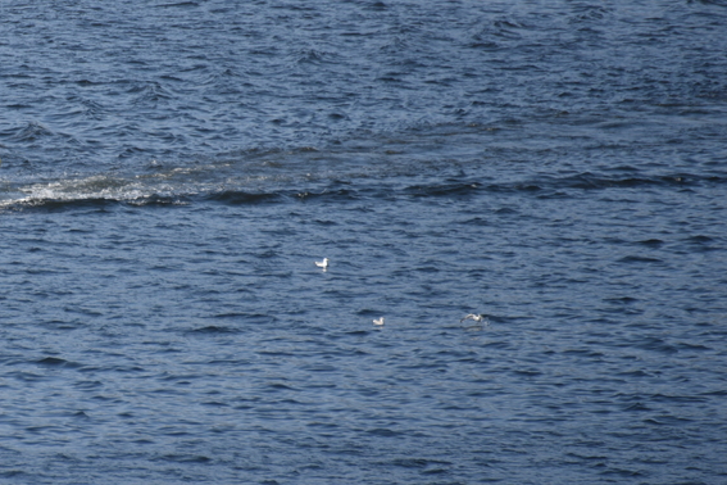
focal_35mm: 677
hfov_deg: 3.0
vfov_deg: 2.0
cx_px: -33
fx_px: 13671
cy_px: 157
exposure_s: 1/640
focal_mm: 300
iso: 180
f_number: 5.6
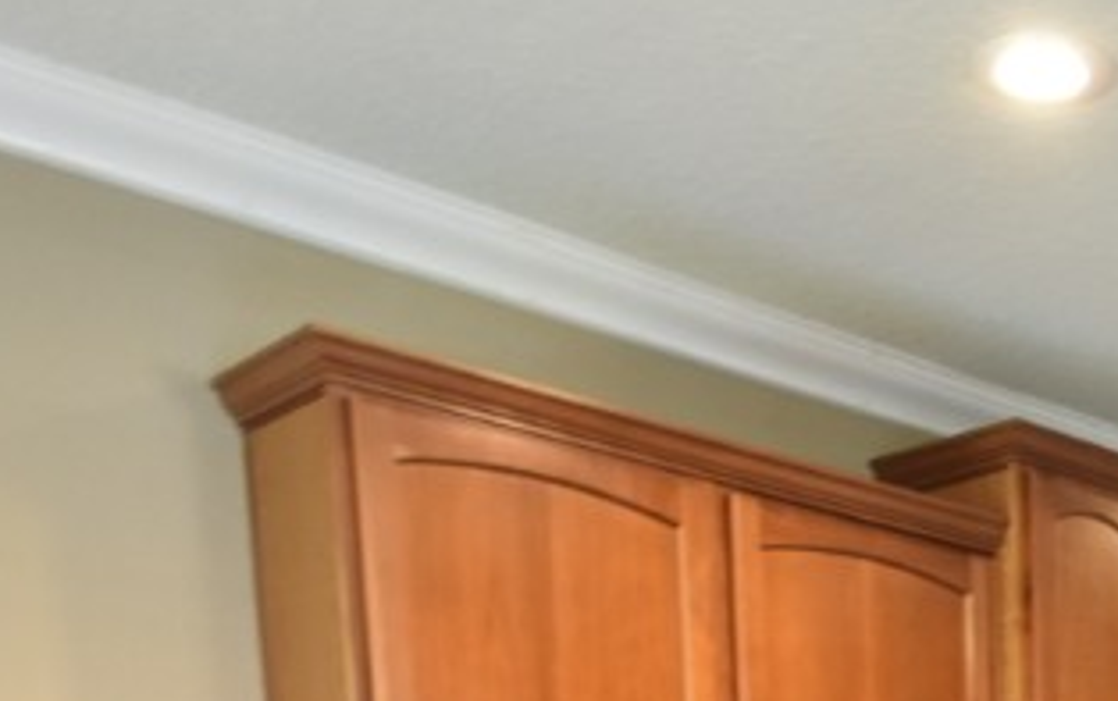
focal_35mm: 56
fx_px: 1708
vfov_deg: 17.8
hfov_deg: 32.3
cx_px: 1207
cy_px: 1320
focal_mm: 10
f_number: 3.5
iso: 800
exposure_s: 1/15
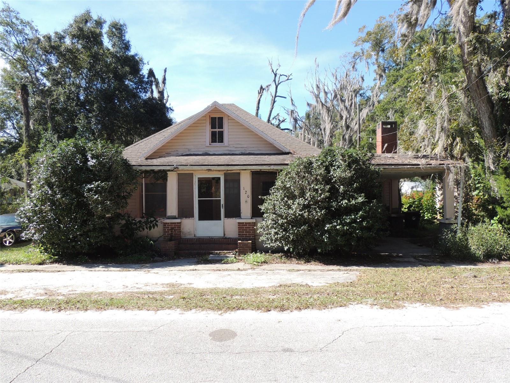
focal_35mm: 28
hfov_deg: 63.4
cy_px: 192
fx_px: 413
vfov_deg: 49.7
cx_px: 255
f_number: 3.1
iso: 100
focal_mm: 4.9
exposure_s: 1/500
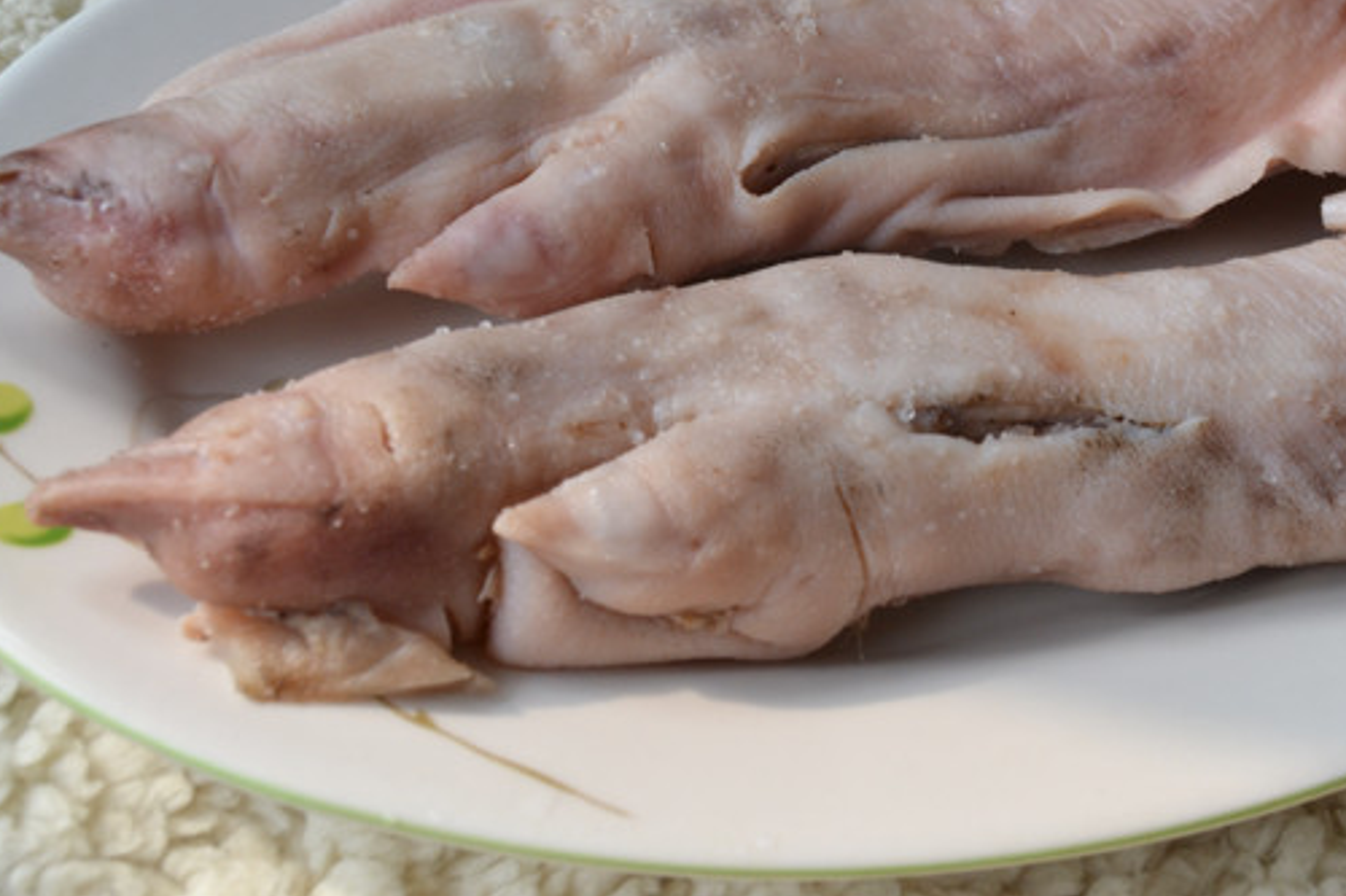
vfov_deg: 25.9
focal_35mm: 52
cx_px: 948
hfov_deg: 37.7
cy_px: 256
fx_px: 1934
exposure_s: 1/125
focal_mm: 23
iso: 320
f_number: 8
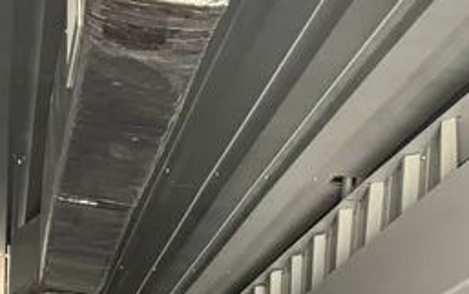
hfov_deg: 20.9
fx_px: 1266
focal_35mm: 99
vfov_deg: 11.6
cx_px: 150
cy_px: 632
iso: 160
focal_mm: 6.76
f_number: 1.78
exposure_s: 1/121
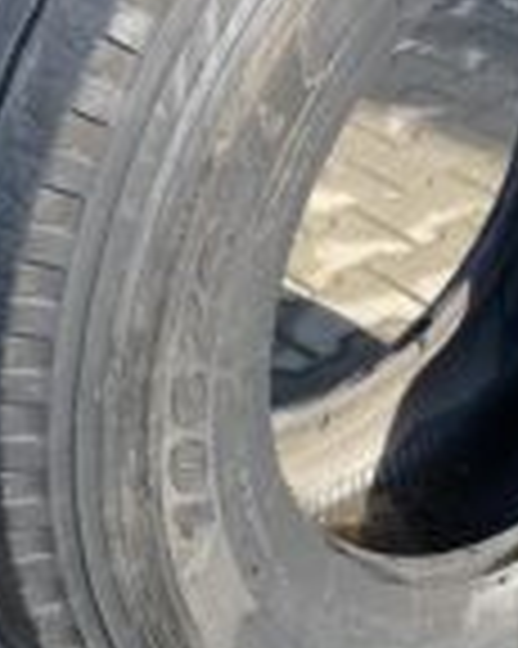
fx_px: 1458
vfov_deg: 24.9
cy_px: 205
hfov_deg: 20.1
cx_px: 320
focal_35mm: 76
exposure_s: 1/376
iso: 32
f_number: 1.8
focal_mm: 4.25
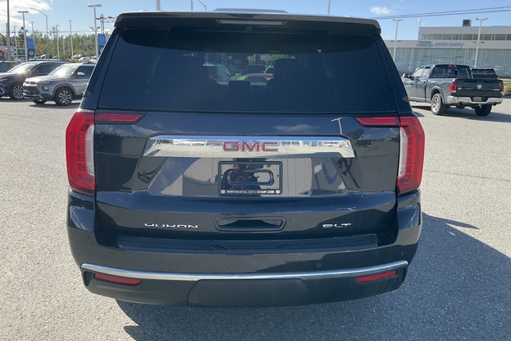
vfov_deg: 42.3
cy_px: 158
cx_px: 259
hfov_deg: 60.3
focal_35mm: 31
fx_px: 440
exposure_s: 1/719
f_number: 1.8
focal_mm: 3
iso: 25
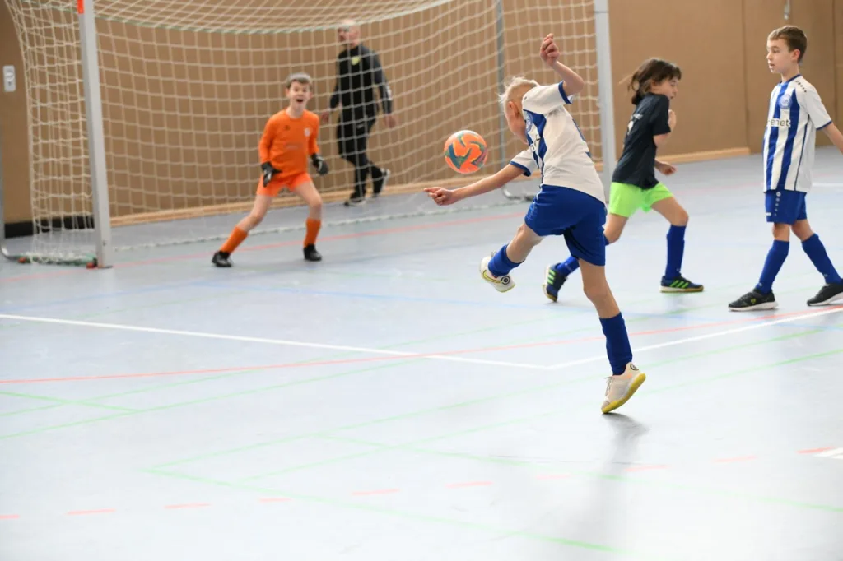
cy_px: 280
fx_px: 2341
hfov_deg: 20.4
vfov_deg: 13.7
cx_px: 422
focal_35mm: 100
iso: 8000
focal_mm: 100
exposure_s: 1/1250
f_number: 4
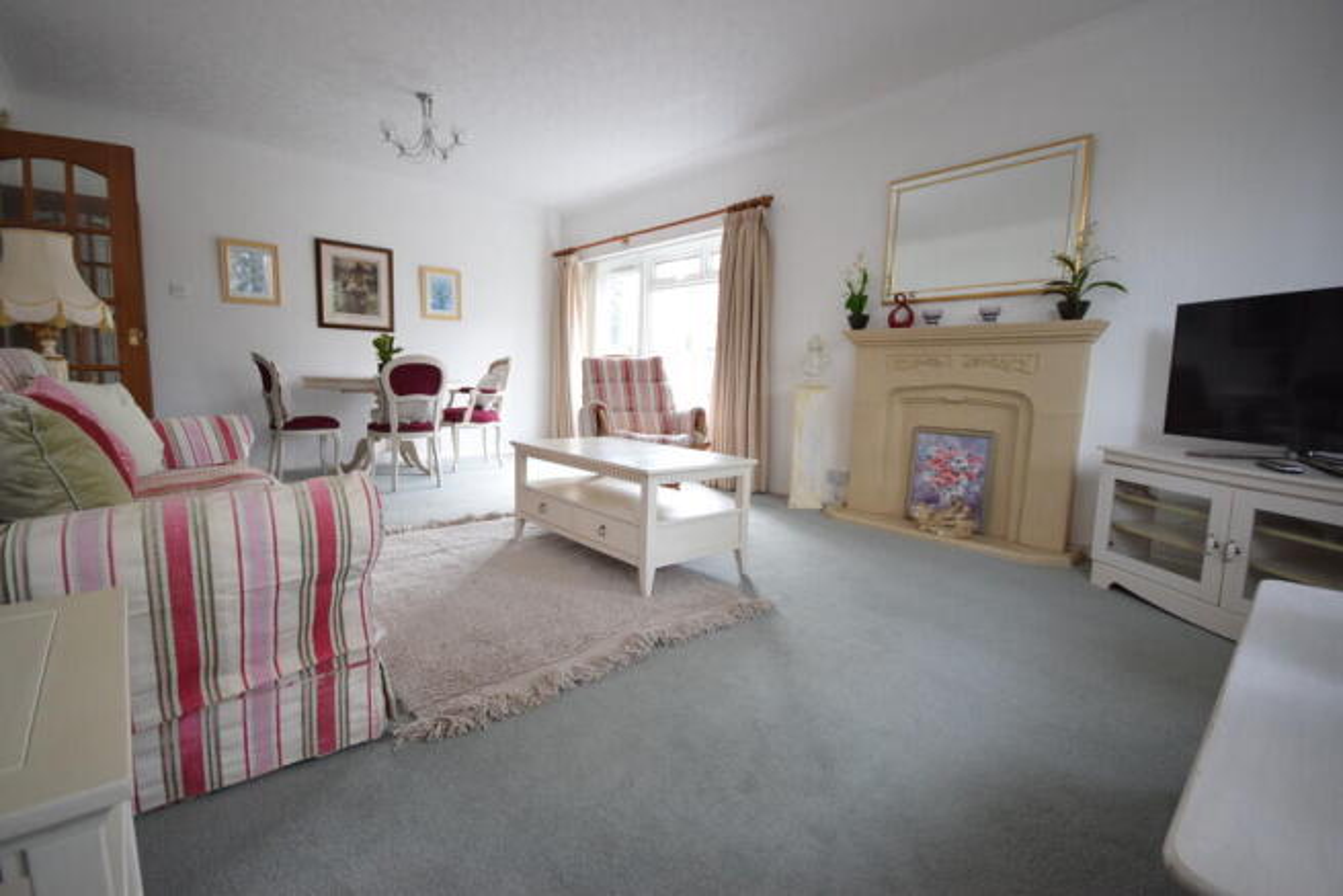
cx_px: 672
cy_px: 448
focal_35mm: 15
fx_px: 560
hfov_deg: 100.4
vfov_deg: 77.4
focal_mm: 10
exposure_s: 1/125
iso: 1250
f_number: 4
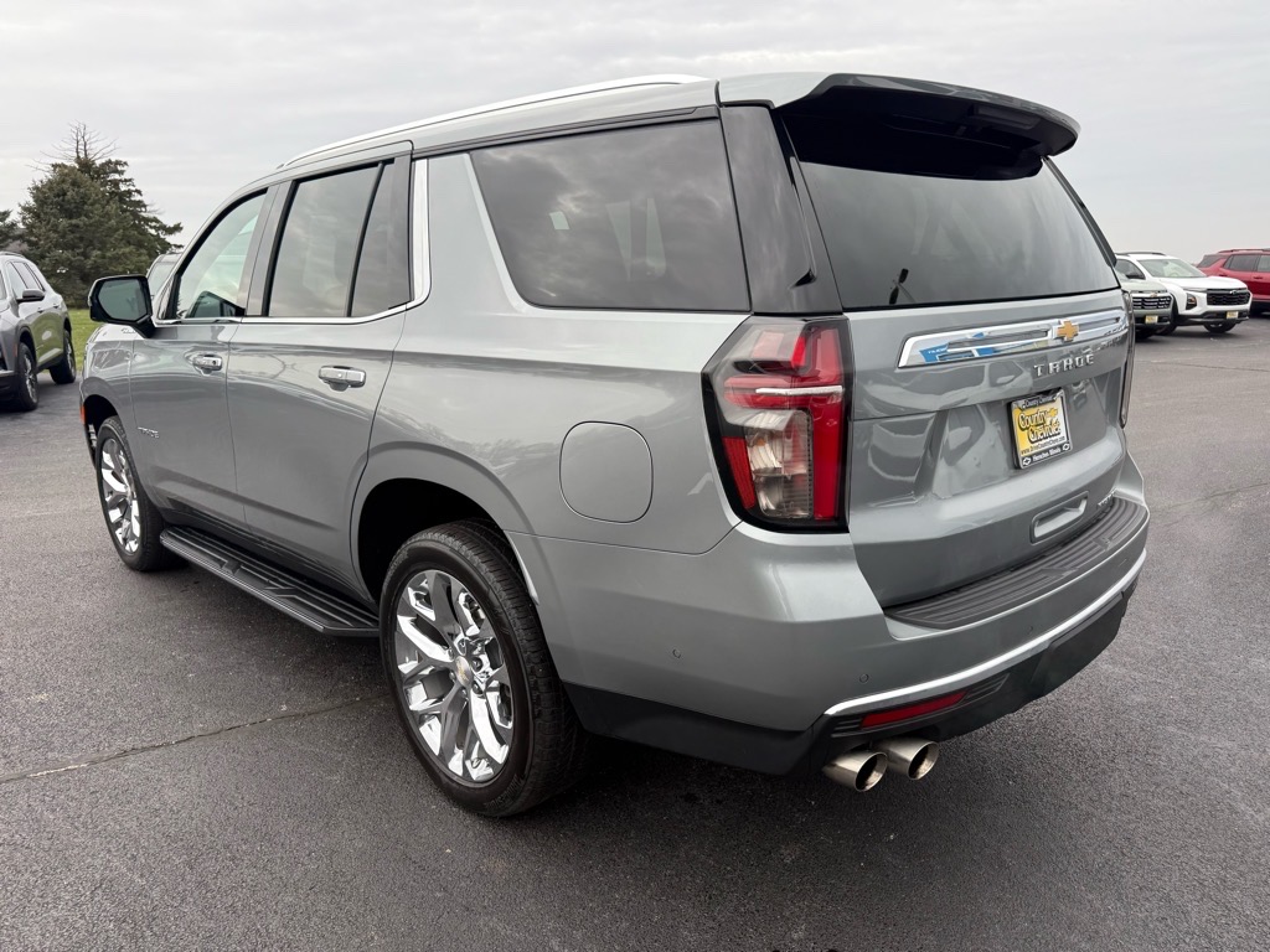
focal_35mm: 24
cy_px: 476
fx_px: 881
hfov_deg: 71.6
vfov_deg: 56.8
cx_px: 635
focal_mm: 6.76
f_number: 1.78
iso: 80
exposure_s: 1/757
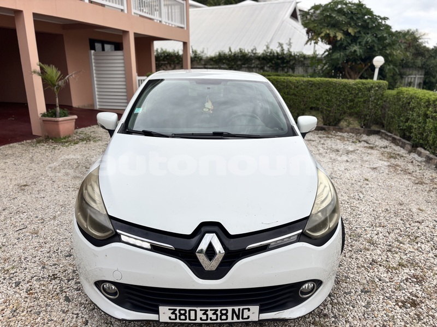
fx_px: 328
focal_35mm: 26
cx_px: 218
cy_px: 164
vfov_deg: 53.1
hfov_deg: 67.3
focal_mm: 5.96
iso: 50
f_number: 1.6
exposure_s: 1/517
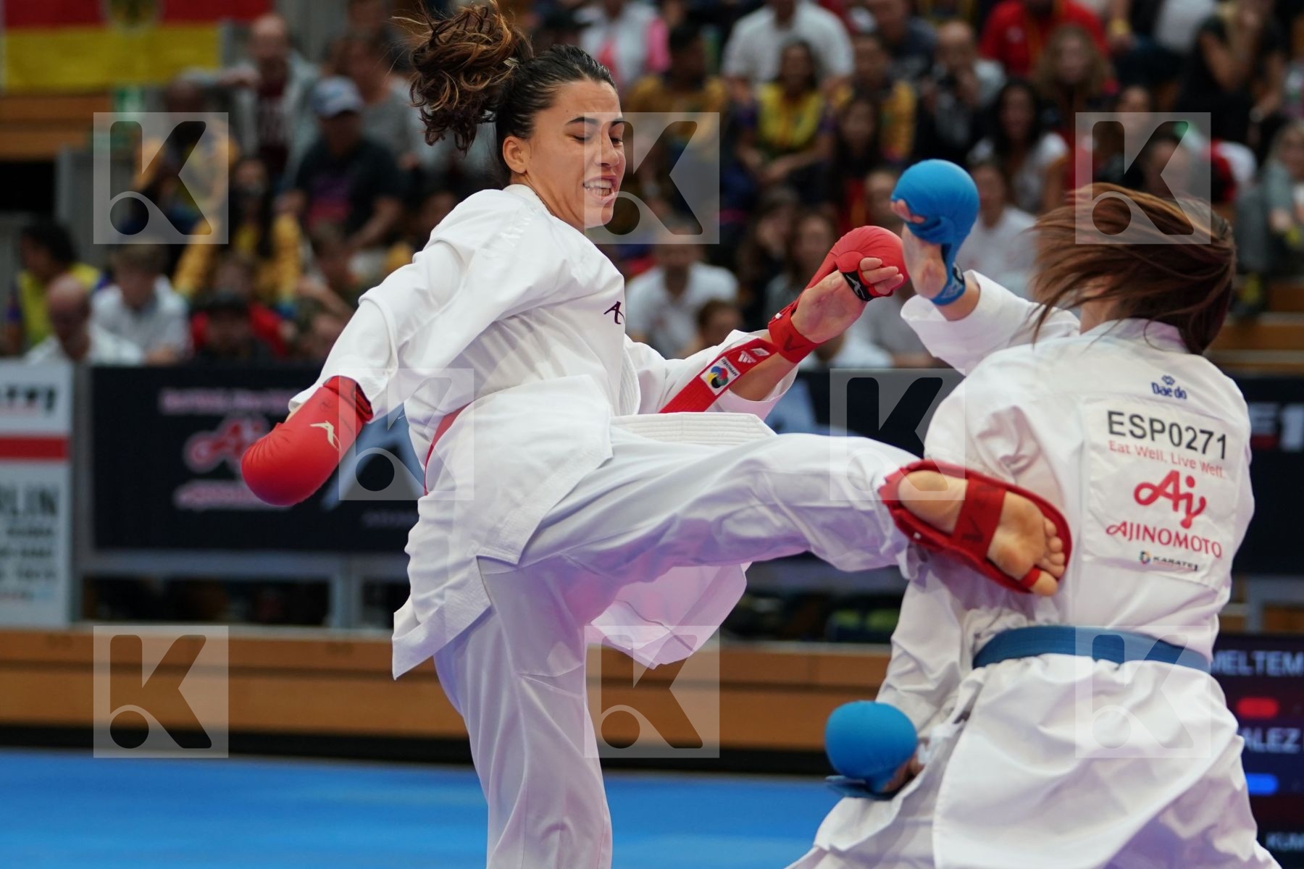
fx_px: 5578
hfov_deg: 13.3
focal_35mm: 154
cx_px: 652
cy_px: 434
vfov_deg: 8.9
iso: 1250
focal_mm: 103
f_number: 2.8
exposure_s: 1/1000
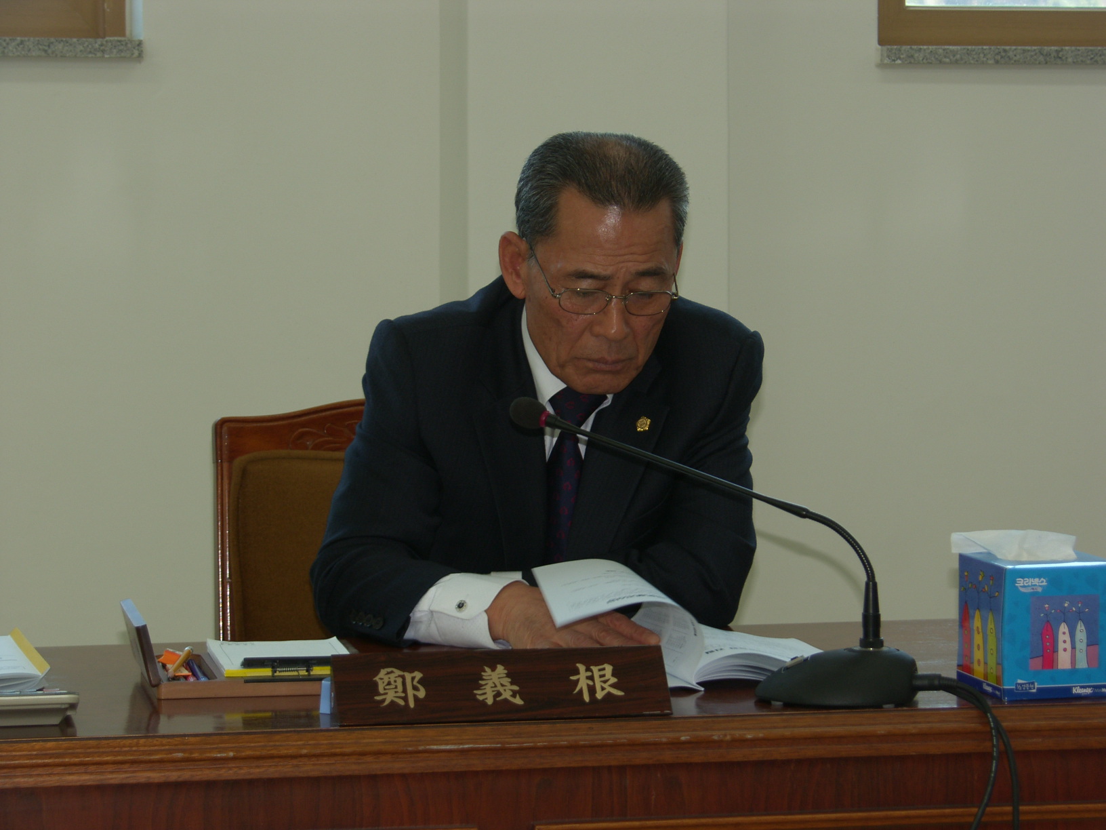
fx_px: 3515
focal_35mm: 110
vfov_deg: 13.5
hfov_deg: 17.9
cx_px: 553
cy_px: 415
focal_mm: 28.3
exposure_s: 1/100
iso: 50
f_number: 3.5
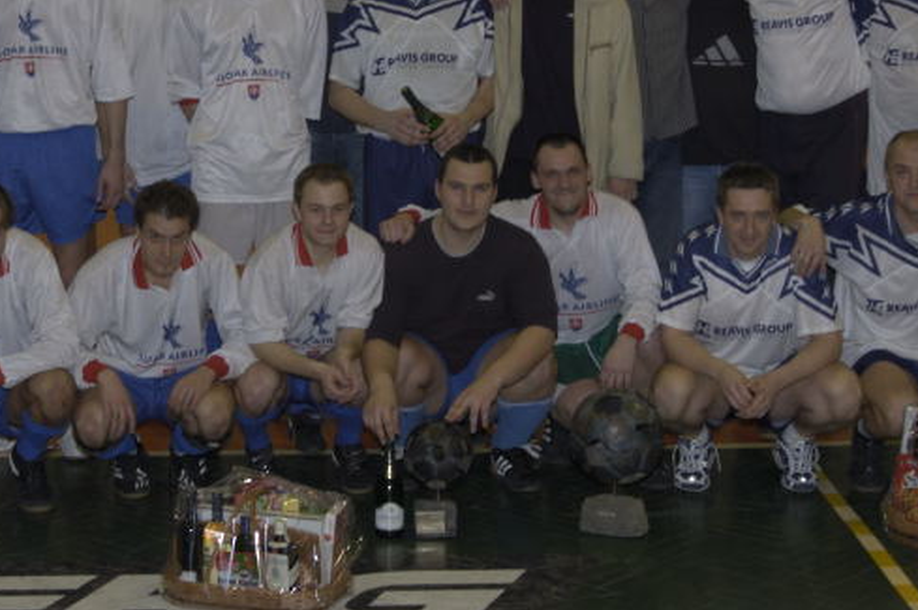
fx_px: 2242
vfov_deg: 15.5
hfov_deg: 23.1
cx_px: 347
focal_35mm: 88
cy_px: 186
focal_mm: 28
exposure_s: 1/60
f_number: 5
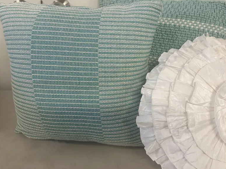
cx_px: 140
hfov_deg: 56.2
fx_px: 209
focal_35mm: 32
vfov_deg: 44.1
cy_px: 81
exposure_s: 1/100
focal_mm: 6.86
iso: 125
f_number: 1.78
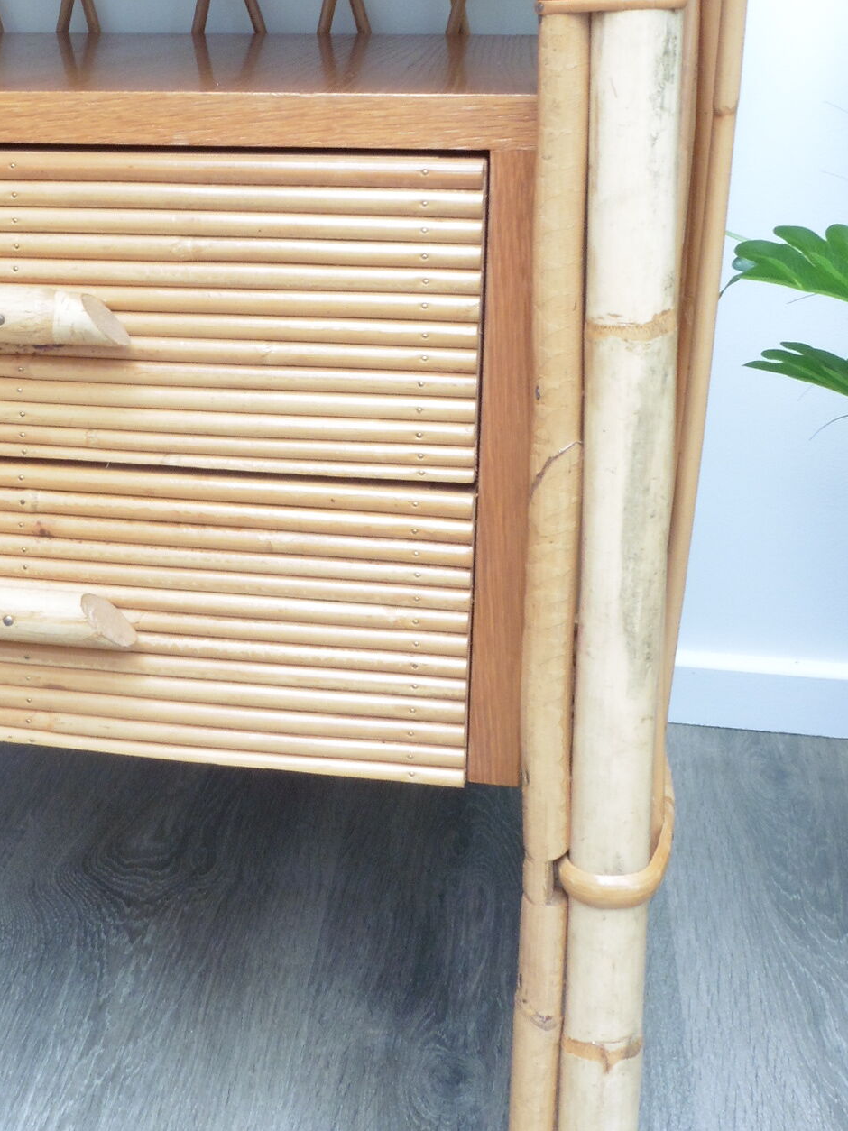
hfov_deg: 29.0
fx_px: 1601
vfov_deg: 38.4
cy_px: 360
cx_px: 170
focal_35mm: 49
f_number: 7.1
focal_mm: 5.4
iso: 160
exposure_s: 1/15
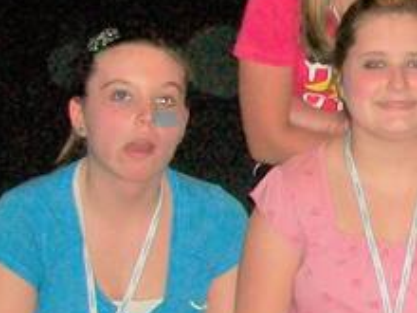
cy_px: 249
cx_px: 874
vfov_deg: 9.4
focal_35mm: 158
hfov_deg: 11.2
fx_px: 1903
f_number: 2.8
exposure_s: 1/60
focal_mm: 5.7
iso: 160
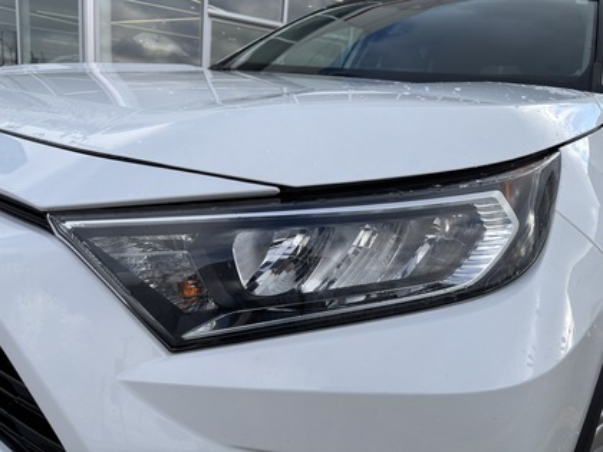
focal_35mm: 26
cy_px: 226
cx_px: 302
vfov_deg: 53.1
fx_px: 453
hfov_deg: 67.3
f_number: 1.6
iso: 50
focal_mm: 5.96
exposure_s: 1/2398
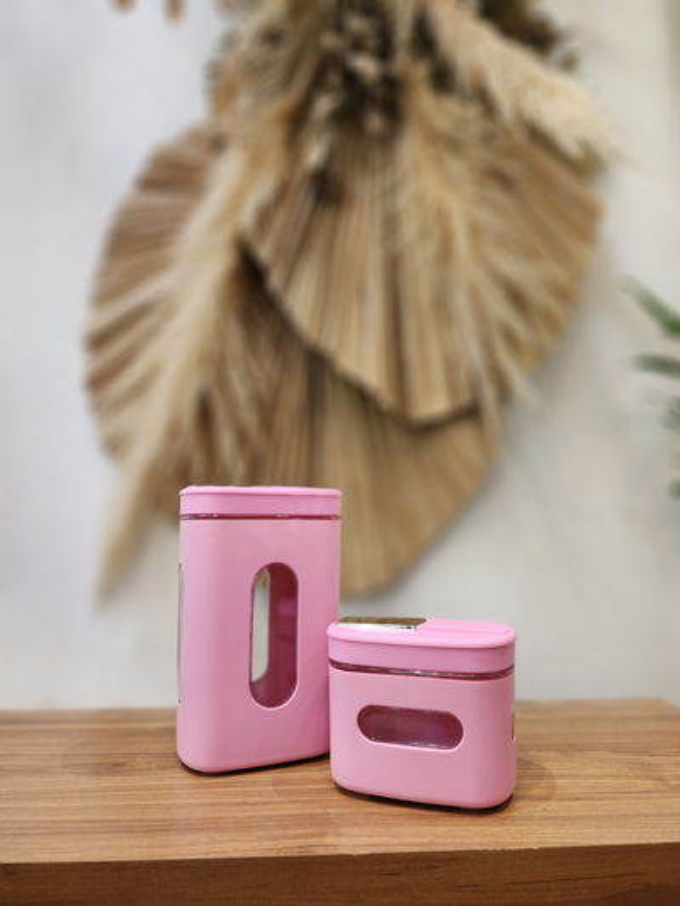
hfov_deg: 58.9
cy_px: 453
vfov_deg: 73.9
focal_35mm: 23
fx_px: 602
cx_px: 340
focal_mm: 6.4
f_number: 1.8
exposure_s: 1/100
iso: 320
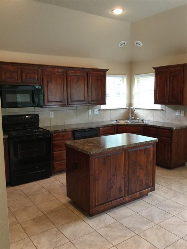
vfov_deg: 58.4
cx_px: 94
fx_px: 223
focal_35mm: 31
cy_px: 124
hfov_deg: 45.4
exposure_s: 1/30
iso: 160
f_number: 2.4
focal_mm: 3.3
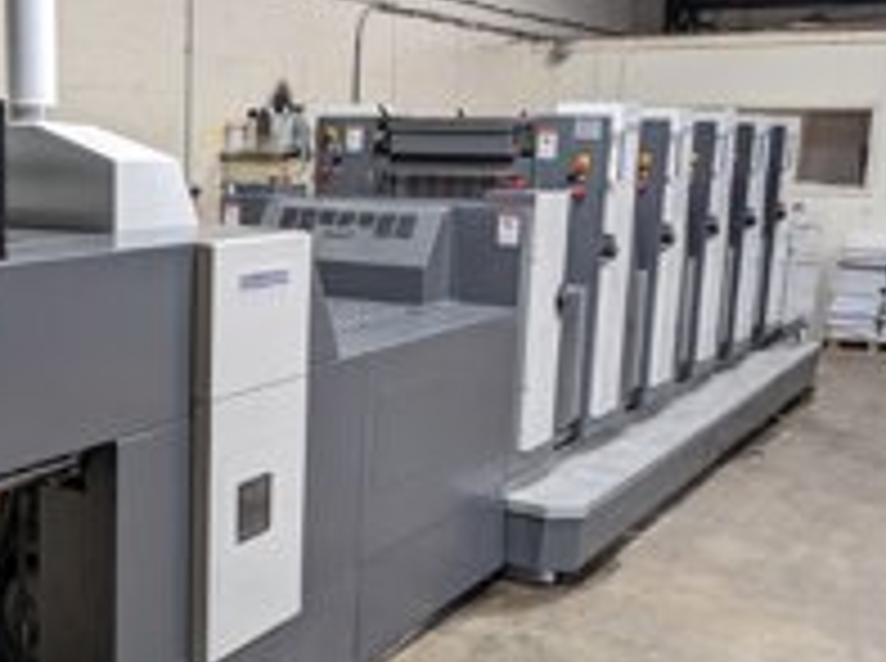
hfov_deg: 37.9
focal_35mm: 48
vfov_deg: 30.2
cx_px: 148
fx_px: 1226
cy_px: 356
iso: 146
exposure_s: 1/25
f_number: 1.73
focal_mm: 4.38
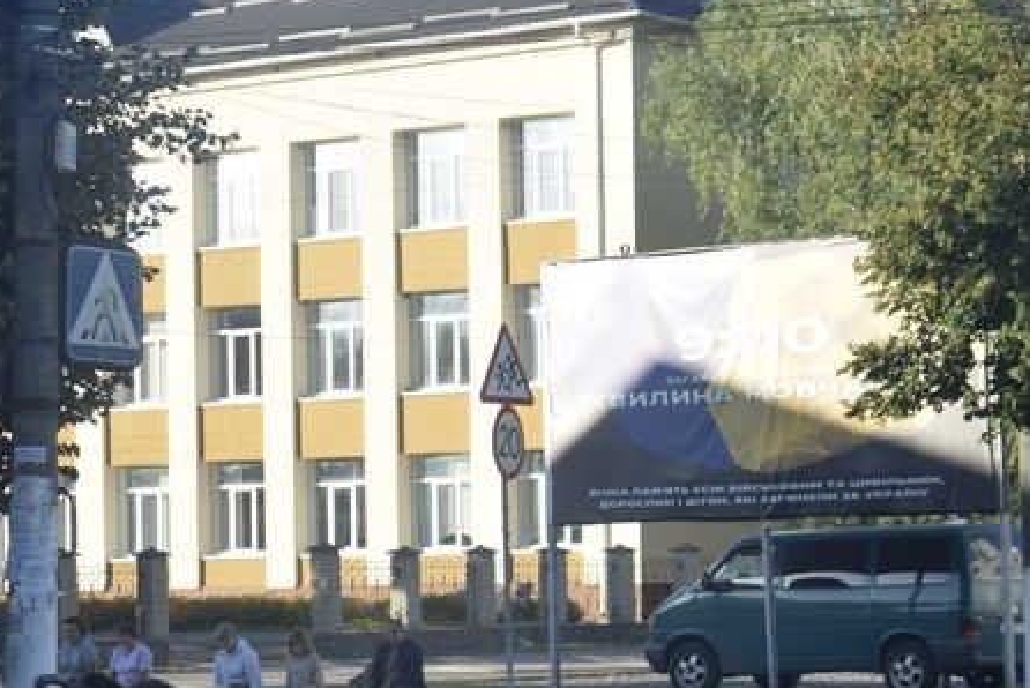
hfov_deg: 14.7
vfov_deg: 9.9
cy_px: 511
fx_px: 3975
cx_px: 351
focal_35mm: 139
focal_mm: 55
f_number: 6.3
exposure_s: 1/160
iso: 100
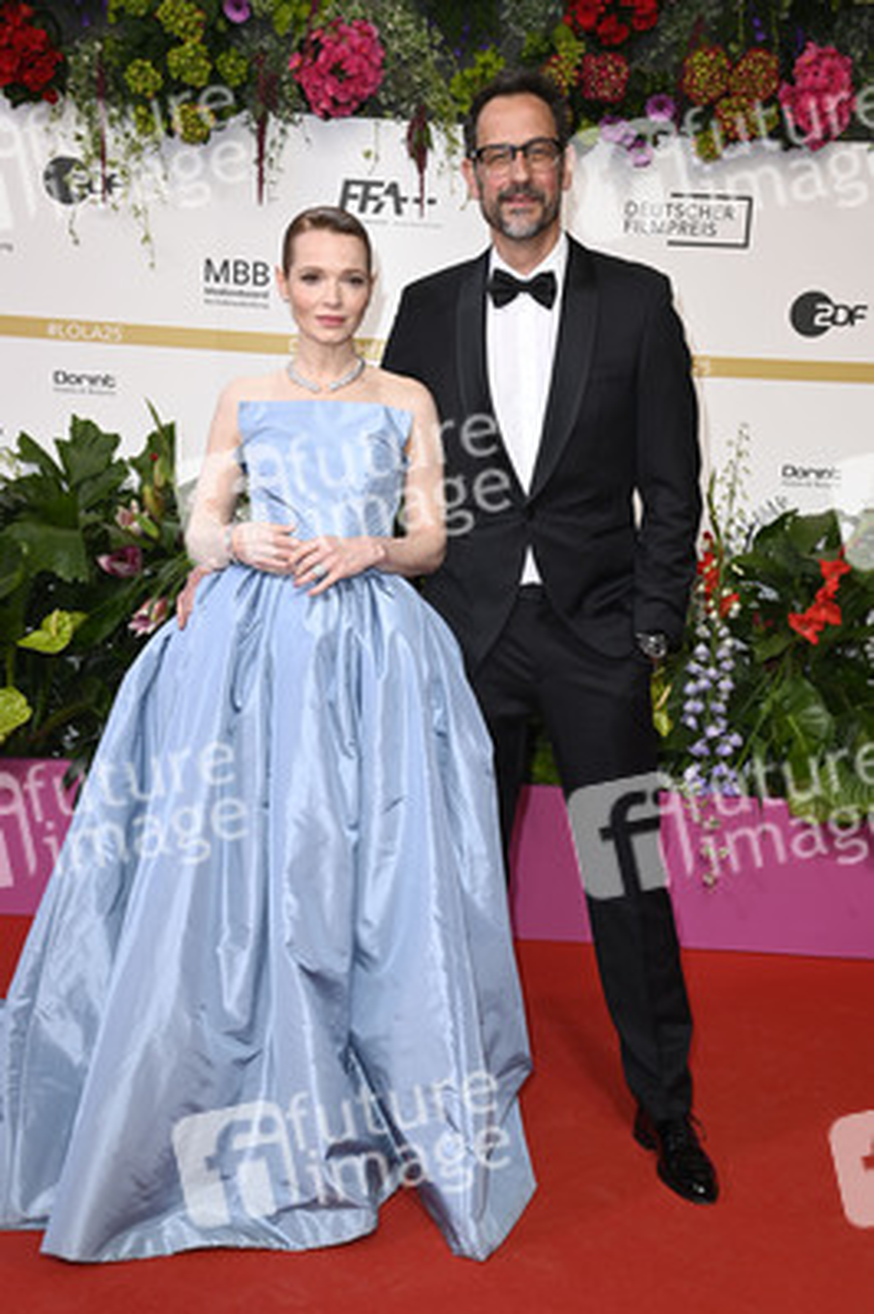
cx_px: 437
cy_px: 657
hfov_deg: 26.9
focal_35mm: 50
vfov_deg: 39.6
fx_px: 1824
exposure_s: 1/200
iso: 640
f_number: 6.3
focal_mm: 50
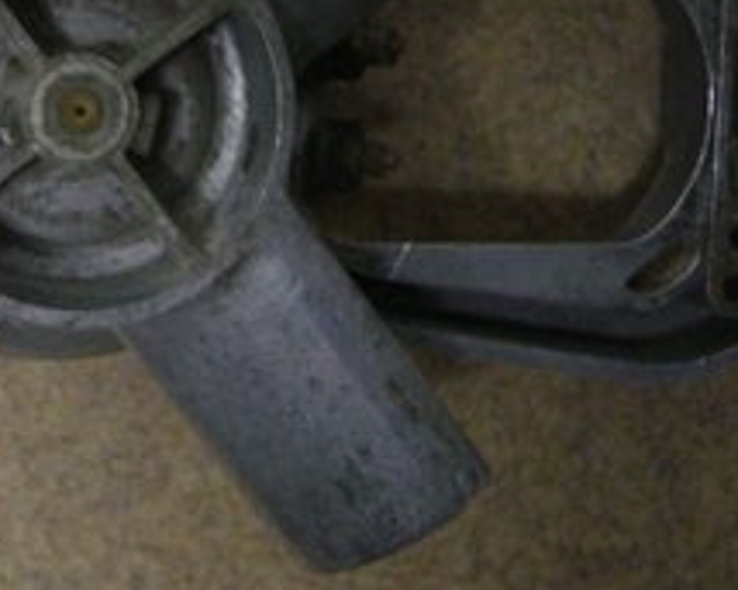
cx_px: 200
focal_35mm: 64
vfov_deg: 23.4
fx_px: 1397
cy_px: 93
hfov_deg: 29.2
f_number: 2.8
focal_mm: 5.8
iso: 200
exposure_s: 1/8
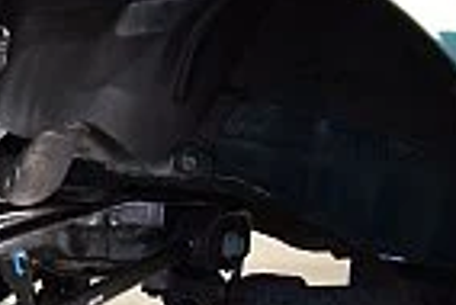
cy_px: 204
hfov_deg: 23.1
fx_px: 964
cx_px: -167
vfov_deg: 17.9
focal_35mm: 76
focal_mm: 18
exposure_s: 1/60
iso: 900
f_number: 3.5
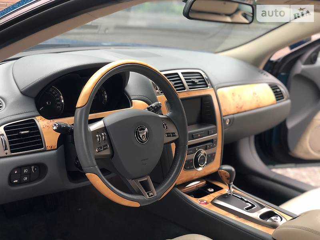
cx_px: 160
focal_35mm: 52
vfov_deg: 28.0
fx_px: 481
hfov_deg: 36.8
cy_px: 120
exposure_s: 1/60
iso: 32
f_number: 2.4
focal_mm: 6
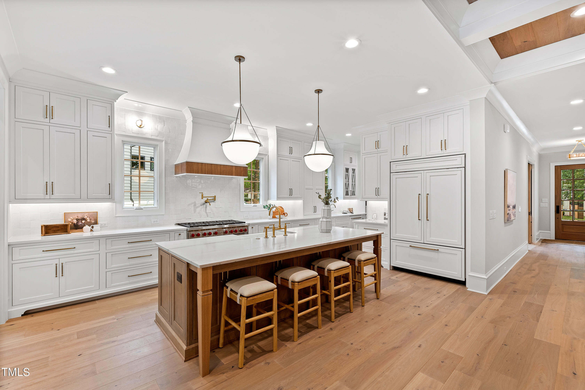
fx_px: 244
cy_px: 195
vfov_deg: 77.3
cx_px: 292
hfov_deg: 100.4
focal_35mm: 15
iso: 100
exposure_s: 1/2.5
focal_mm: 10
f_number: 9
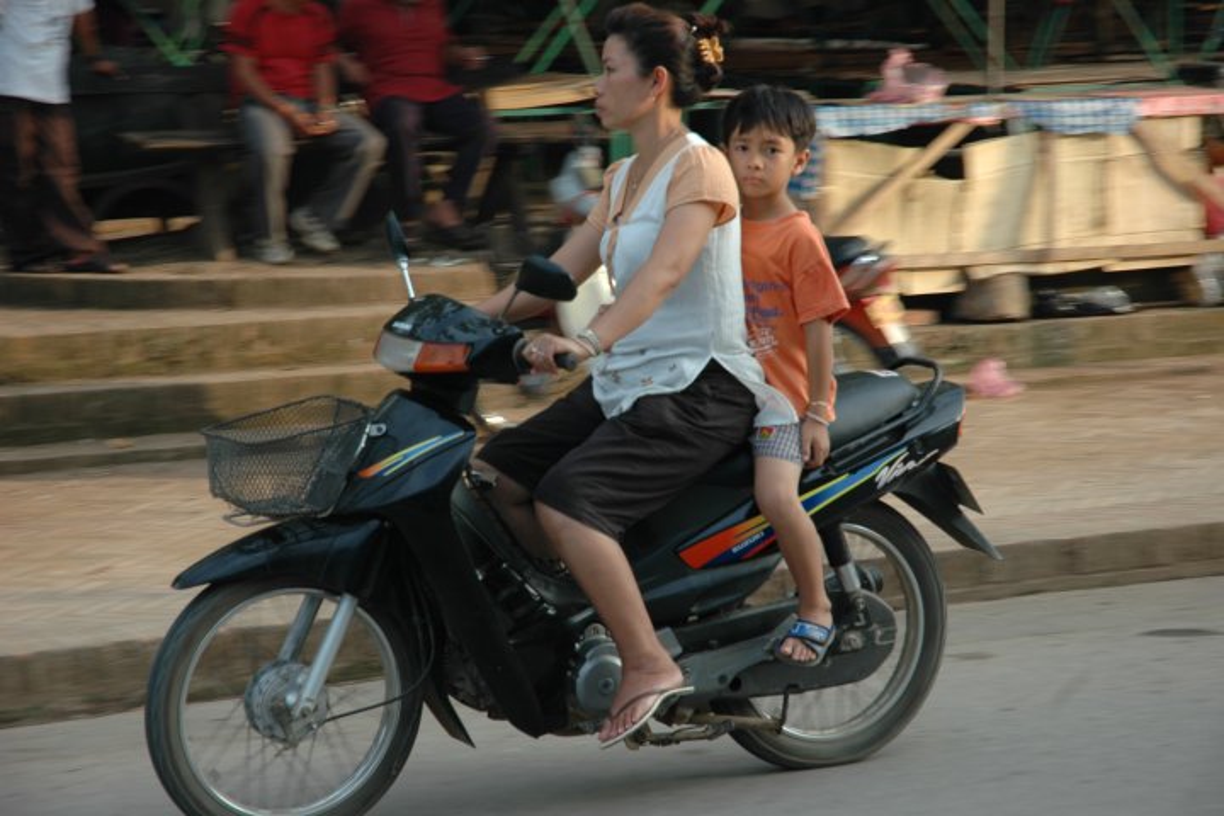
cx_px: 612
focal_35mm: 105
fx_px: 3570
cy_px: 408
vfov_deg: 13.0
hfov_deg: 19.5
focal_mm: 70
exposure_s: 1/160
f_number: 6.3
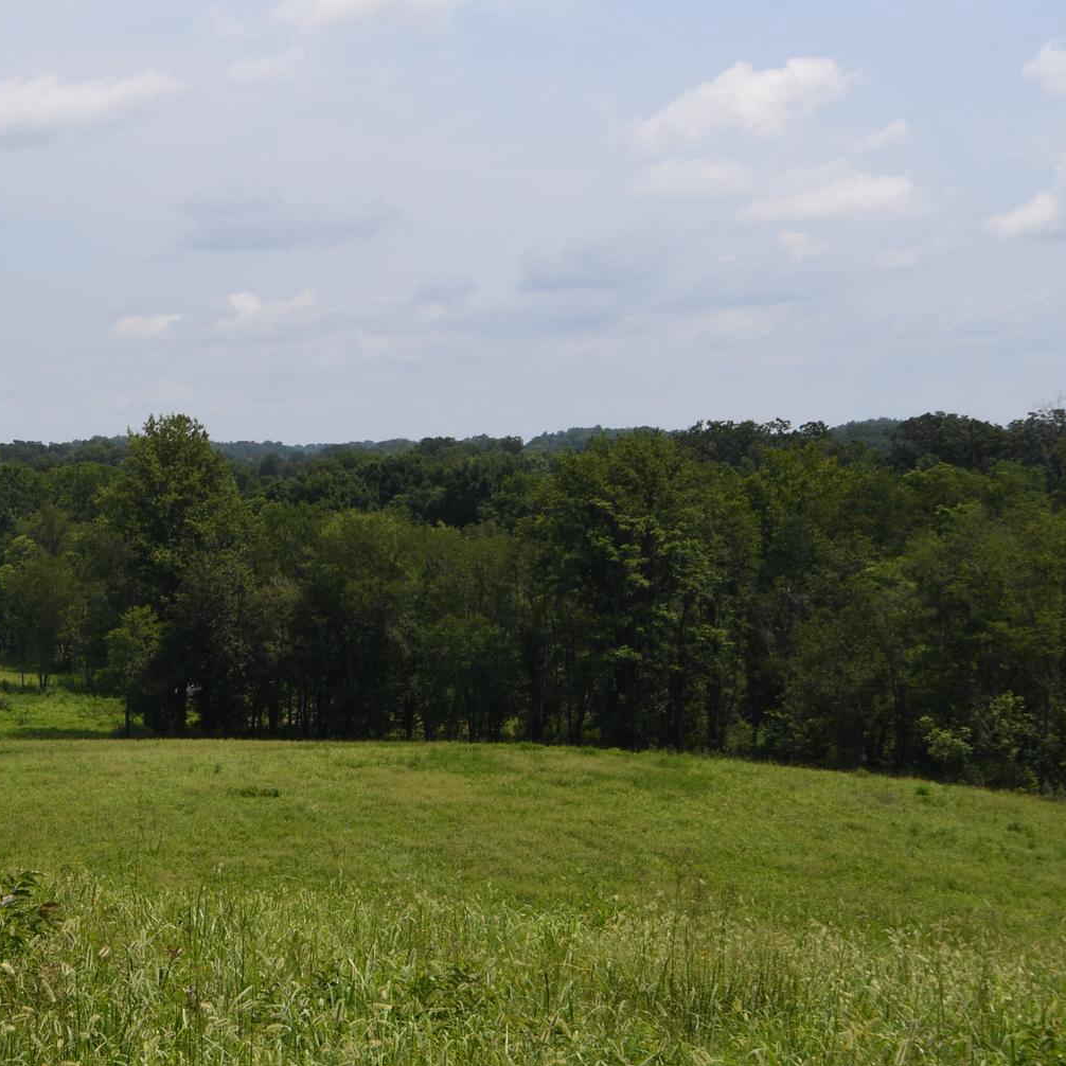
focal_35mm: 83
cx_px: 108
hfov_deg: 20.5
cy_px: 503
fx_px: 2892
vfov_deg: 20.9
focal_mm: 24
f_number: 9
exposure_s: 1/320
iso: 100
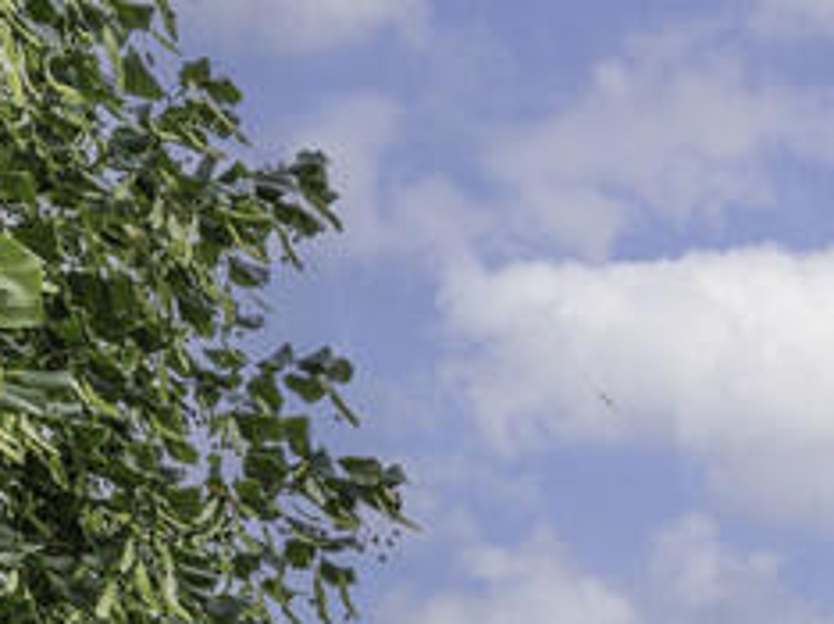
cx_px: 1319
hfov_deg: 24.0
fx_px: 1420
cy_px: 1047
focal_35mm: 59
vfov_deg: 19.8
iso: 100
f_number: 9
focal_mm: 14
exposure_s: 1/125
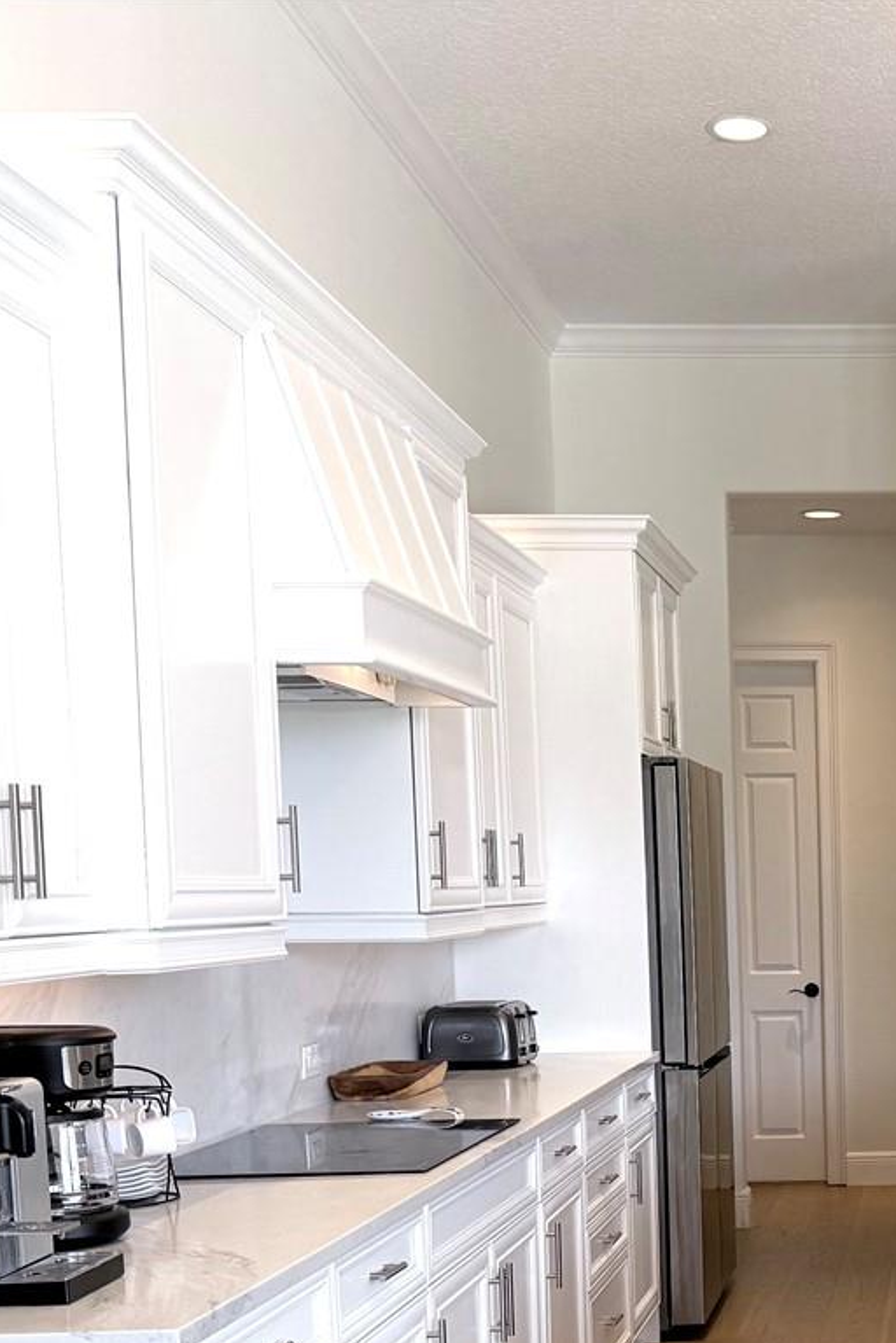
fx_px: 1941
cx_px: 1017
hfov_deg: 24.1
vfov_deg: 37.1
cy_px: 1044
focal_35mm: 52
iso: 100
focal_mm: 6.76
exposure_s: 1/315
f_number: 1.78
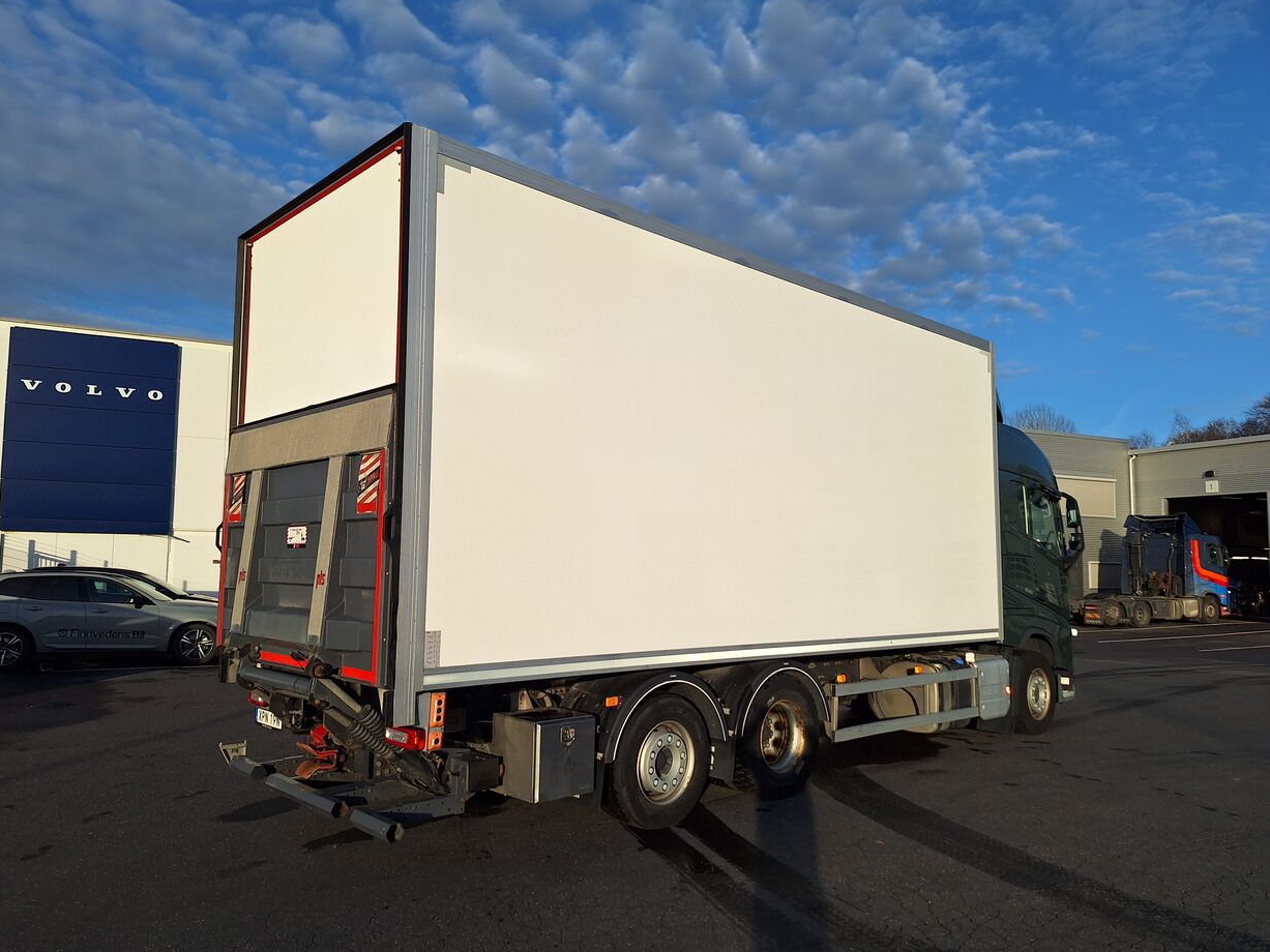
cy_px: 485
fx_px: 880
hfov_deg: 71.6
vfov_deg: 56.8
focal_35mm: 24
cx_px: 612
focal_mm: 5.54
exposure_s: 1/2451
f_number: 1.8
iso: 40
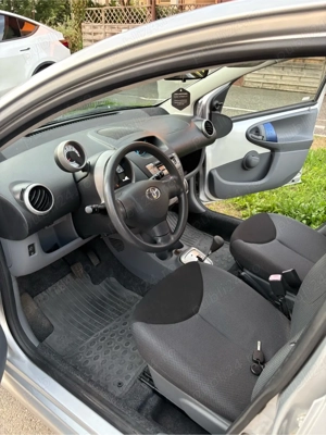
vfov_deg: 67.3
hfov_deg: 53.1
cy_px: 218
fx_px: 326
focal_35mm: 26
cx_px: 163
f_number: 1.6
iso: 250
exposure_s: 1/60
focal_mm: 5.96
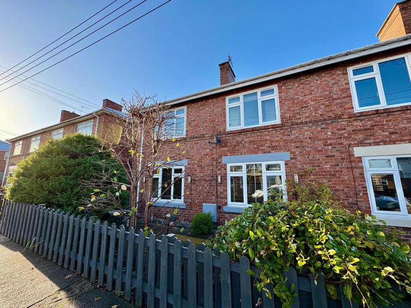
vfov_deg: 85.7
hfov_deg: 102.1
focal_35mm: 14
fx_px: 166
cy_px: 154
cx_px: 206
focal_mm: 2.22
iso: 64
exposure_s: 1/356
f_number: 2.2
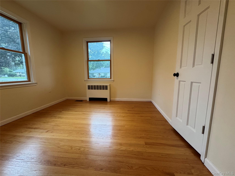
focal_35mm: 14
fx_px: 95
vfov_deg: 85.7
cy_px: 88
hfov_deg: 102.1
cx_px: 118
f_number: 2.2
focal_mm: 2.22
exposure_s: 1/120
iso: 200
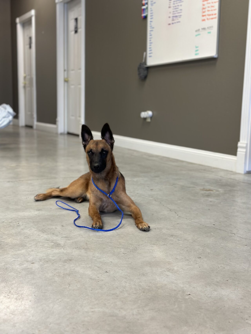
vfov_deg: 39.7
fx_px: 464
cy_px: 167
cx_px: 126
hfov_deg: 30.3
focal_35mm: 48
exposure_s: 1/60
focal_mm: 6.86
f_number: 1.78
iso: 160
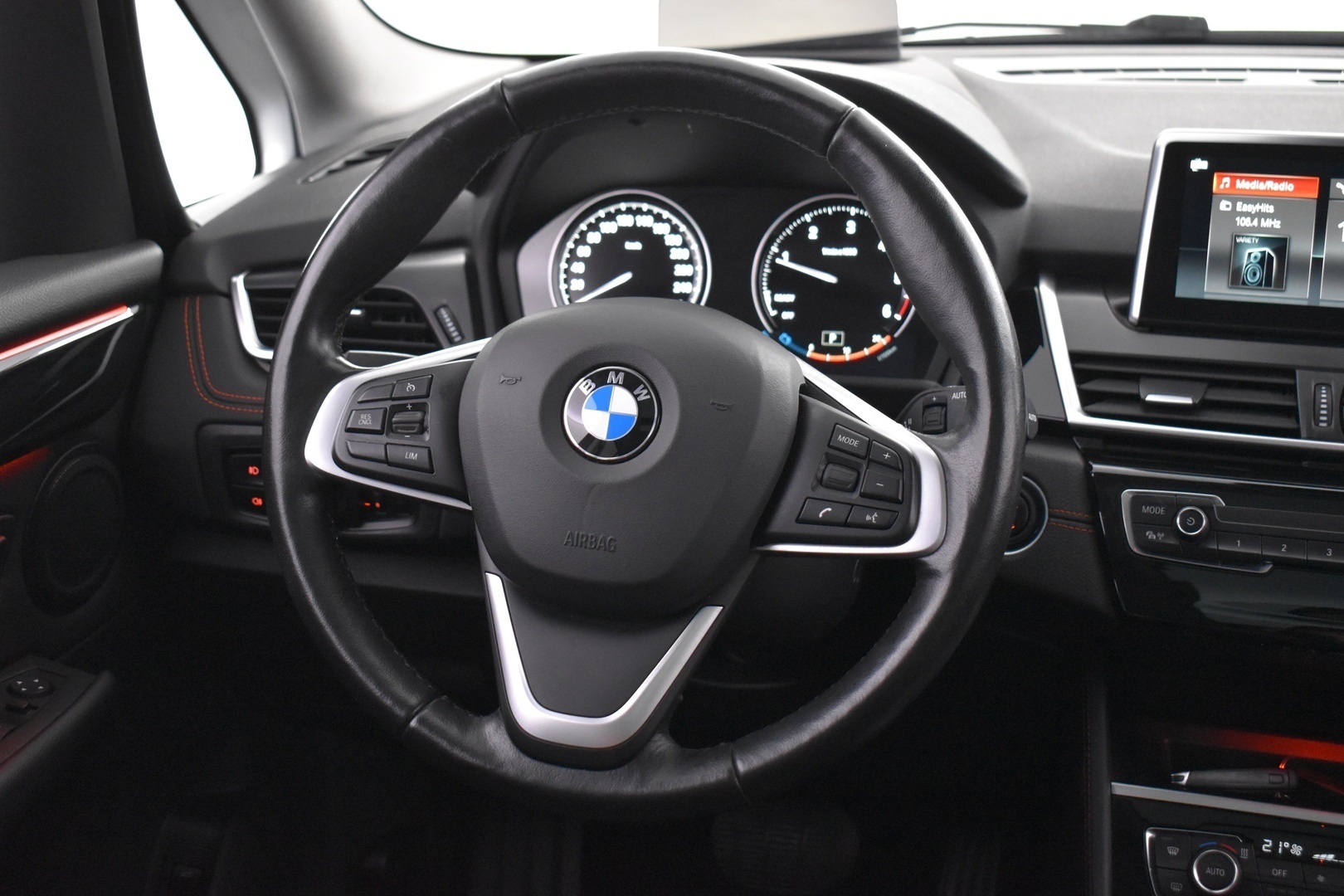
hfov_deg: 42.3
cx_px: 672
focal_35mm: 46
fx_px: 1736
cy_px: 448
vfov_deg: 28.9
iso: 3200
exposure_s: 1/20
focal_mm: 31
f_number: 4.2
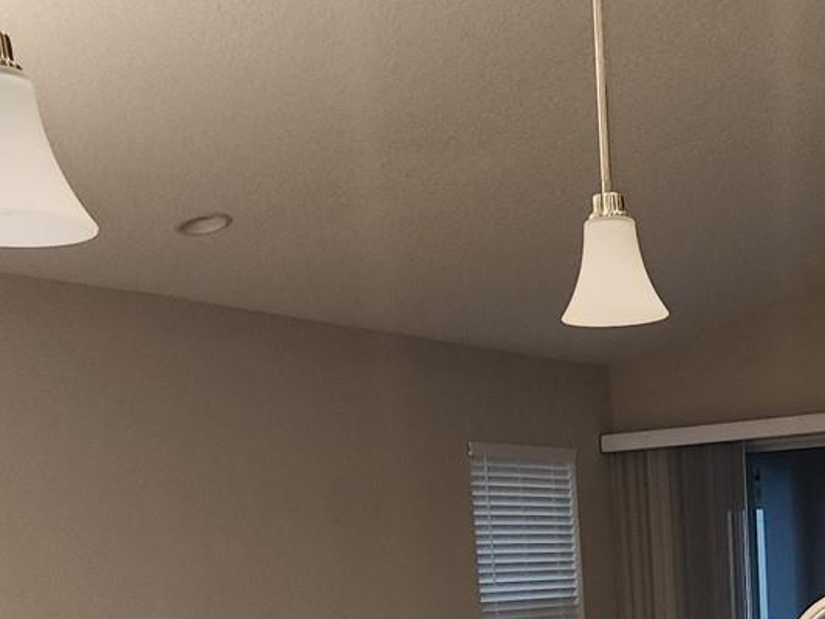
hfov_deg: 27.5
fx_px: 1645
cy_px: 885
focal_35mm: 69
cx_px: 681
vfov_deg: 19.1
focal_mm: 5.4
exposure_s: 1/40
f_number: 1.8
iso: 100
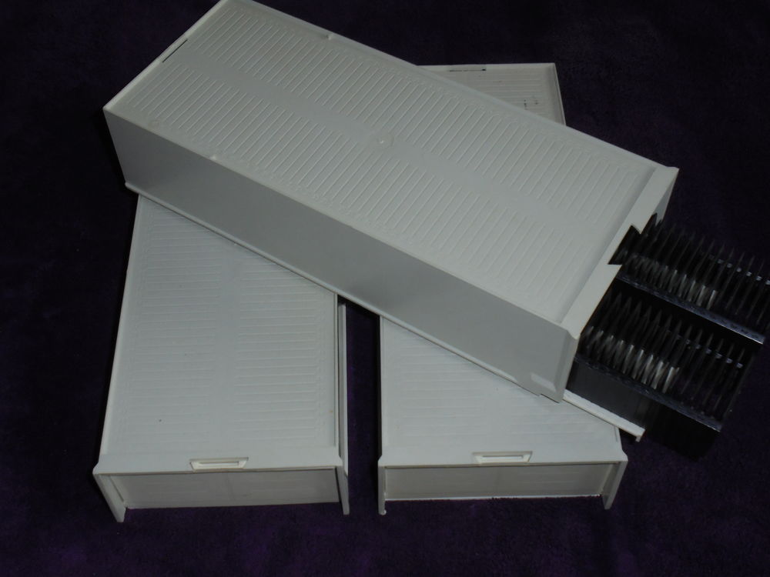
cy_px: 288
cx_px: 385
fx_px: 956
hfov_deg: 43.9
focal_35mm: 43
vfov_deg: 33.6
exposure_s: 1/30
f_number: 4.5
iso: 200
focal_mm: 7.8
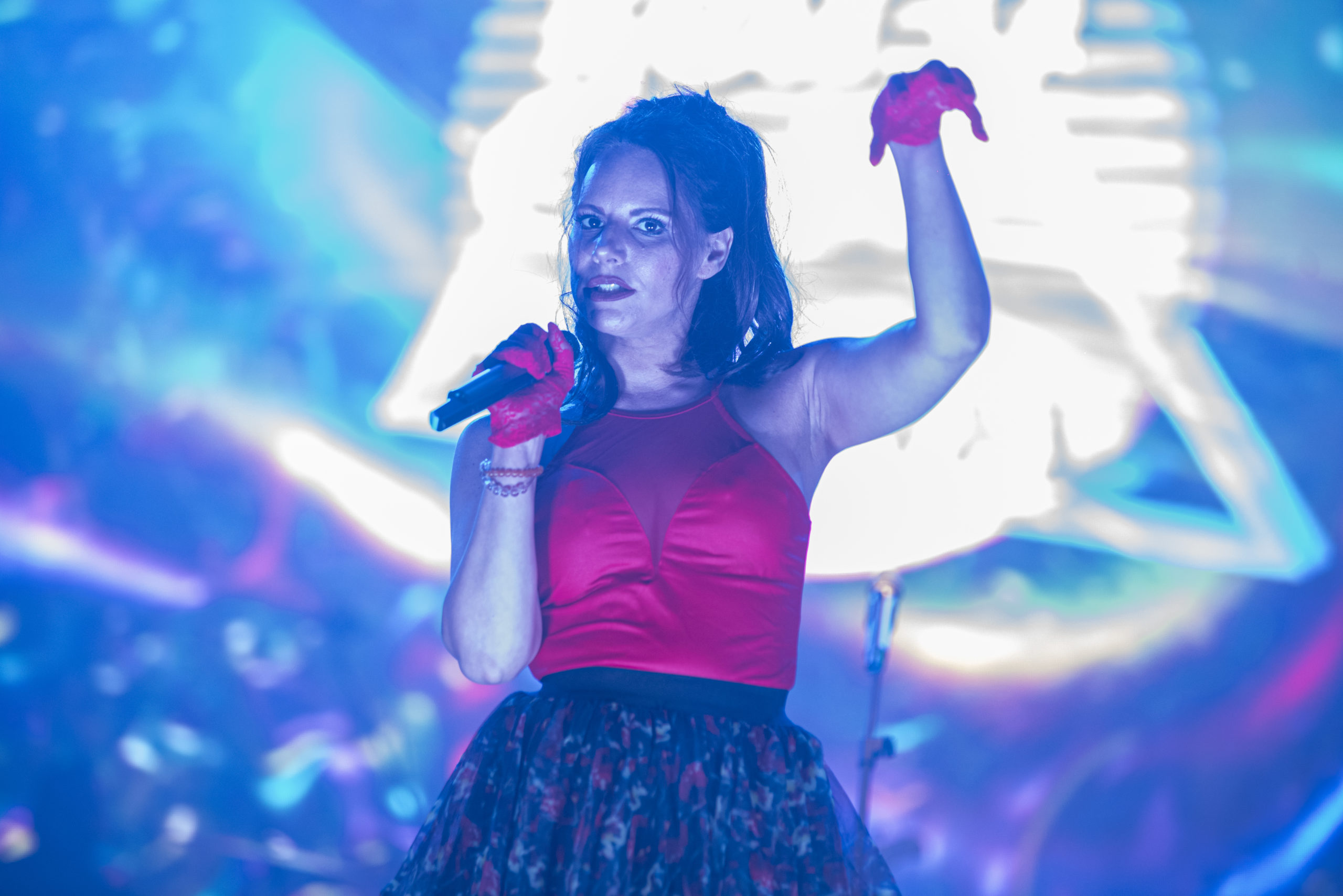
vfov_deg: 8.9
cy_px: 448
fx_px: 5784
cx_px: 672
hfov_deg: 13.2
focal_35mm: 155
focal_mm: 155
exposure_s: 1/160
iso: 2000
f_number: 2.8
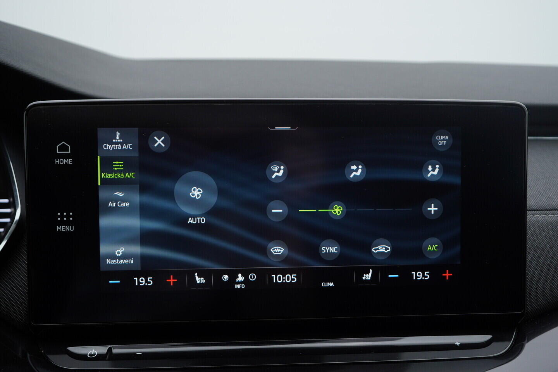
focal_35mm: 36
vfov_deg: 36.9
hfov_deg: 53.1
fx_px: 558
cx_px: 279
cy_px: 186
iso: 125
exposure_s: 1/60
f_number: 4
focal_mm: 24
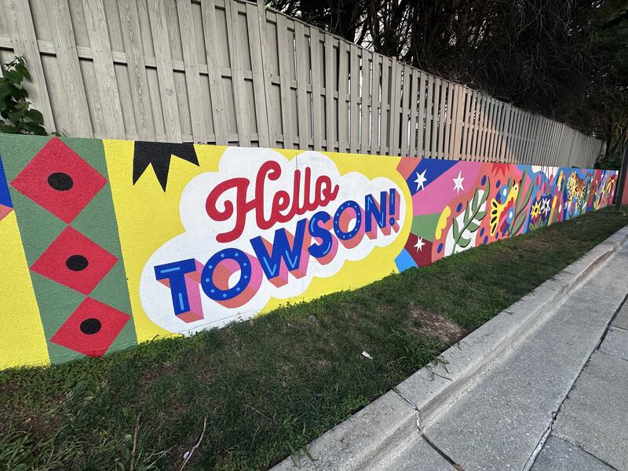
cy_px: 236
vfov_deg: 85.7
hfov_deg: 102.1
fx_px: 254
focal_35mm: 14
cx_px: 314
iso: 40
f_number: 2.2
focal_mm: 2.22
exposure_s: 1/234
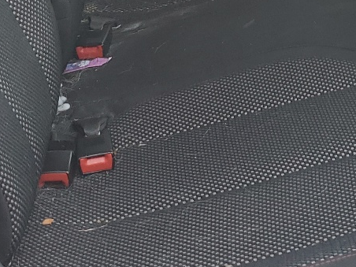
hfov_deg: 20.8
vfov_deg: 15.7
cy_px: -17
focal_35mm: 92
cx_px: 331
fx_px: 946
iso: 50
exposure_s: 1/167
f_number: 1.5
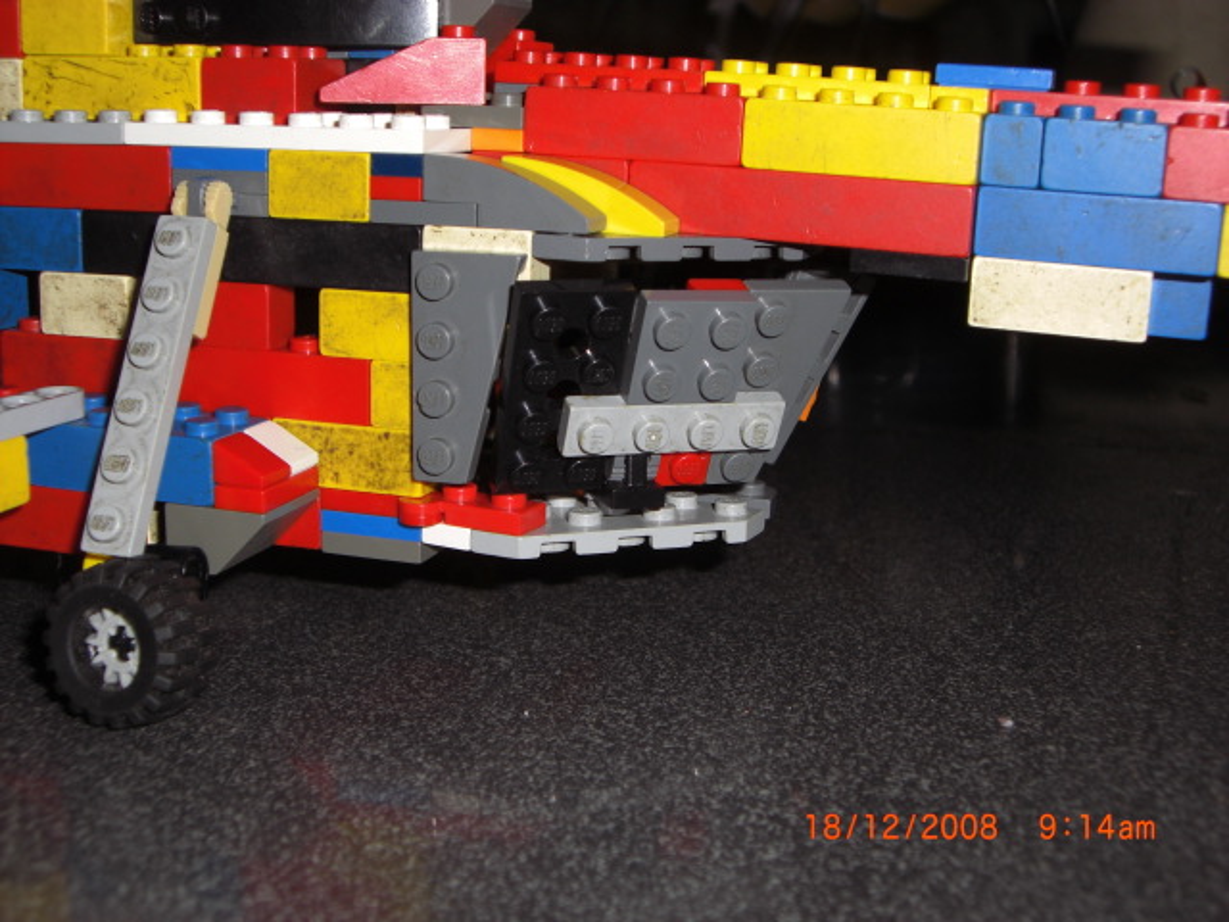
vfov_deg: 30.9
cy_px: 461
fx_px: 1669
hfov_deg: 40.4
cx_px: 614
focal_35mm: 47
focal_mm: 7.6
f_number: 3
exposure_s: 1/60
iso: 64
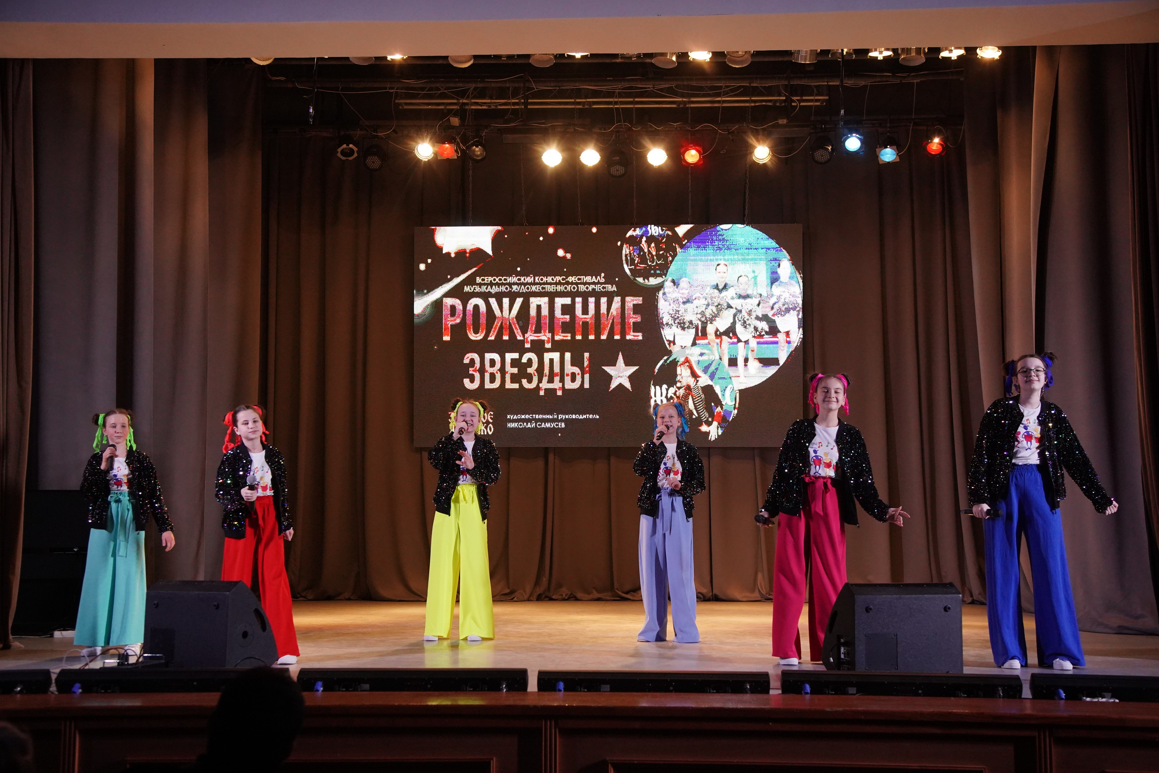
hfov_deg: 43.6
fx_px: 1449
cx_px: 580
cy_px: 386
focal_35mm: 45
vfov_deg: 29.9
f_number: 5
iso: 3200
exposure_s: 1/500
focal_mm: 45
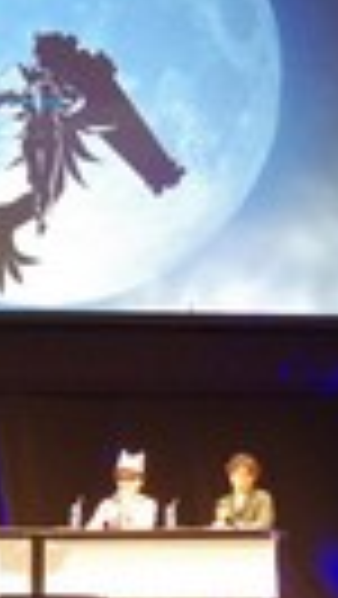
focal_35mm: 151
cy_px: 88
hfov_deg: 8.0
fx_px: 2401
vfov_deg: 14.1
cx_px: 27
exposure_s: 1/60
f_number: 6.3
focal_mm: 32
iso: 3200
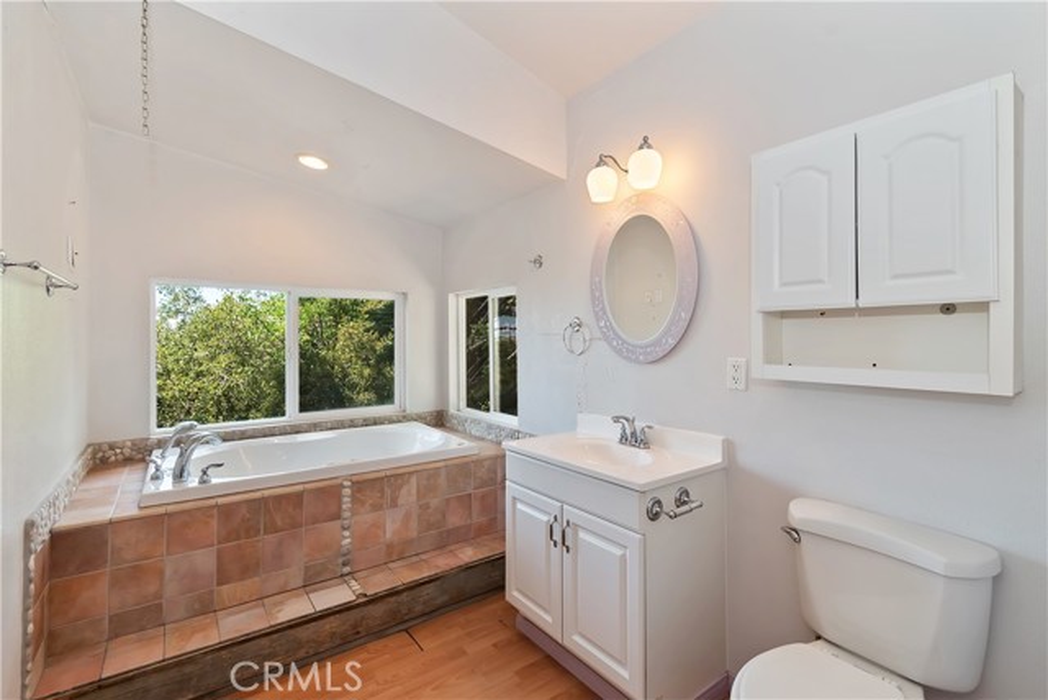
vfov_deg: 77.4
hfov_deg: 100.4
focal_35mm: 15
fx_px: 437
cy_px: 350
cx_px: 524
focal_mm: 10
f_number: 8
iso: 320
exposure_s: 1/30
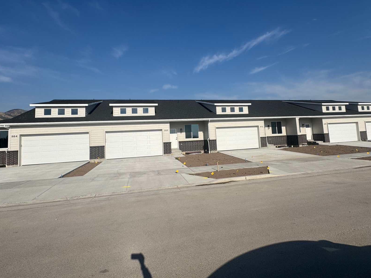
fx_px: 193
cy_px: 121
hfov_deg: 87.7
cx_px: 192
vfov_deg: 71.3
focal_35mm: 18
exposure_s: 1/4132
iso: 40
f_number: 2.2
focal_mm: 2.22
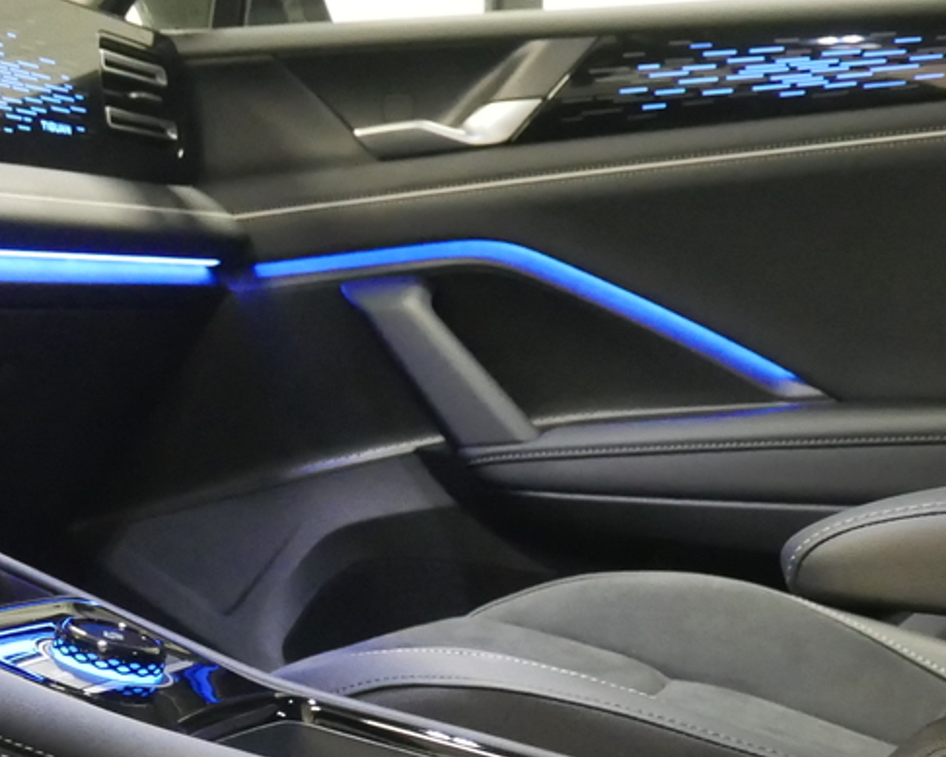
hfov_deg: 20.5
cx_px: -541
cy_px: 555
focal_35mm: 77
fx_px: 2156
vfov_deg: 19.8
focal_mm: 12
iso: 3200
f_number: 3.5
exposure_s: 1/40
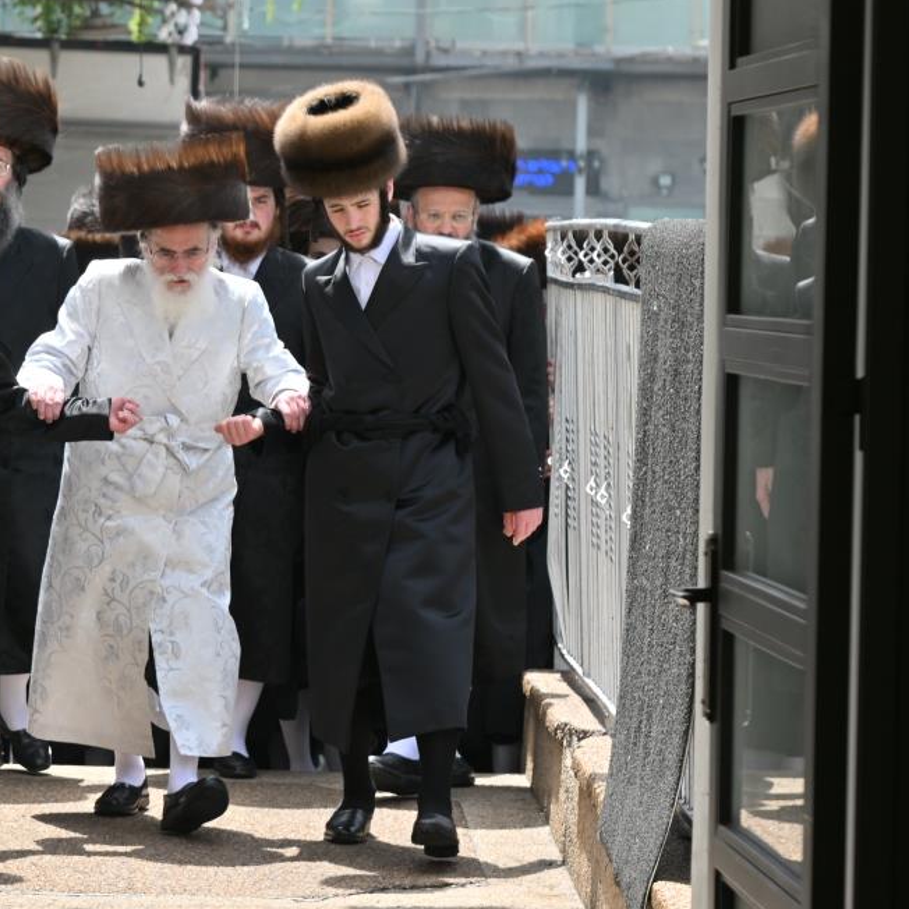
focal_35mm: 184
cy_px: 449
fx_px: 5467
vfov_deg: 9.5
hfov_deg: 9.5
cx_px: 279
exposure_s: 1/200
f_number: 6.3
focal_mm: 92
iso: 50
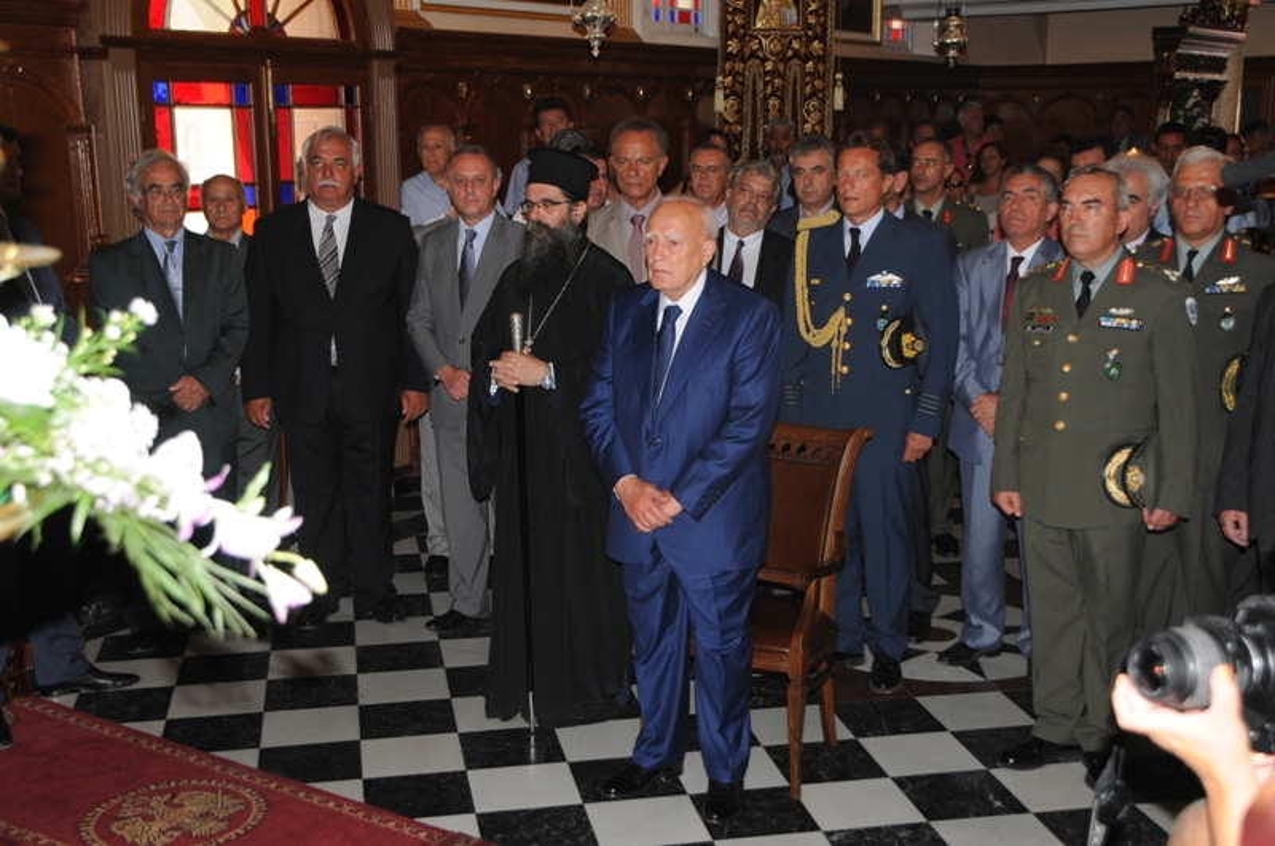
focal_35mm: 45
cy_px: 423
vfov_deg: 29.8
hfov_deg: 43.7
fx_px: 1591
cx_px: 638
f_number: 4
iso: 320
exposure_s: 1/125
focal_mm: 30
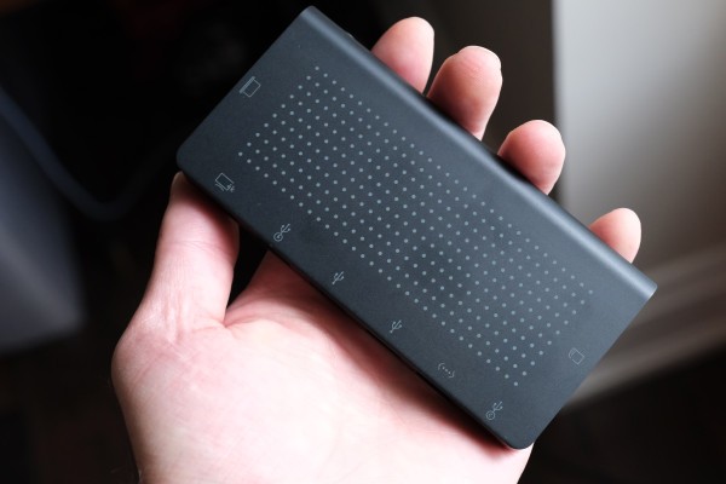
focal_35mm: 60
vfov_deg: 22.6
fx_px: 1210
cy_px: 242
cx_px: 363
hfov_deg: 33.4
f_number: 5.6
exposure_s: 1/125
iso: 3200
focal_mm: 40.1
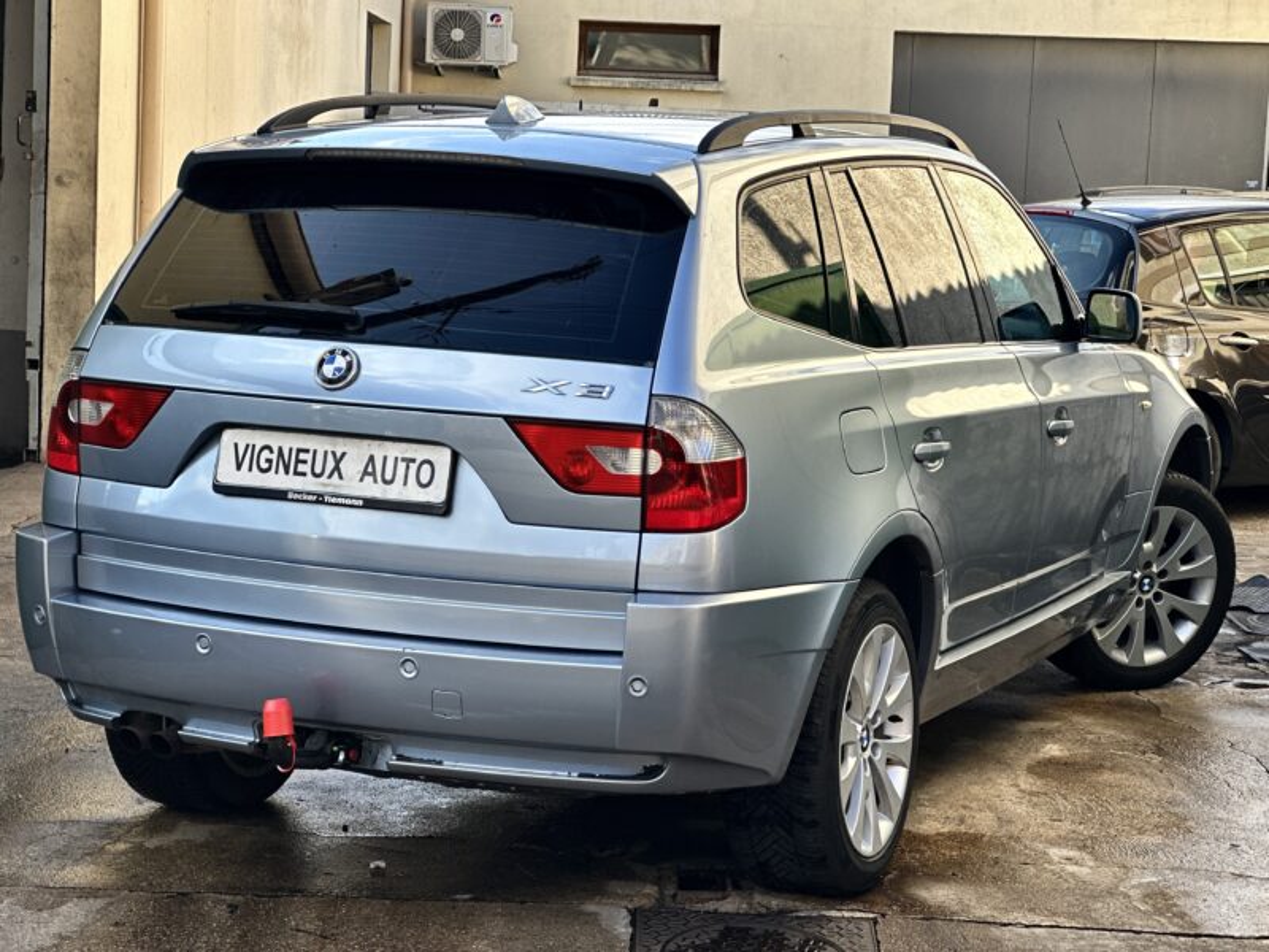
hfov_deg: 25.3
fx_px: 2823
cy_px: 476
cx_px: 634
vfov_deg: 19.1
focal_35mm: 77
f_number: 2.8
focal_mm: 9
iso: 25
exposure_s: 1/121
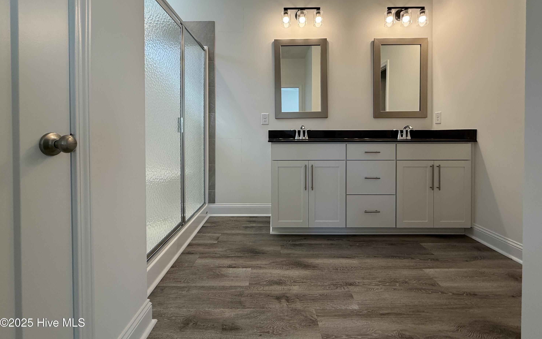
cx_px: 273
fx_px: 222
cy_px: 136
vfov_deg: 74.0
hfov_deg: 101.5
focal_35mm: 15
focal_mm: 2.22
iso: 80
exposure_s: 1/120
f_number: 2.2
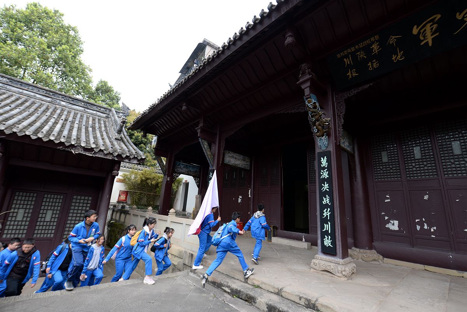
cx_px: 234
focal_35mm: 16
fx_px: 208
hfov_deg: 96.7
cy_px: 156
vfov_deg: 73.8
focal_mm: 16
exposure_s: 1/160
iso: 100
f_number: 5
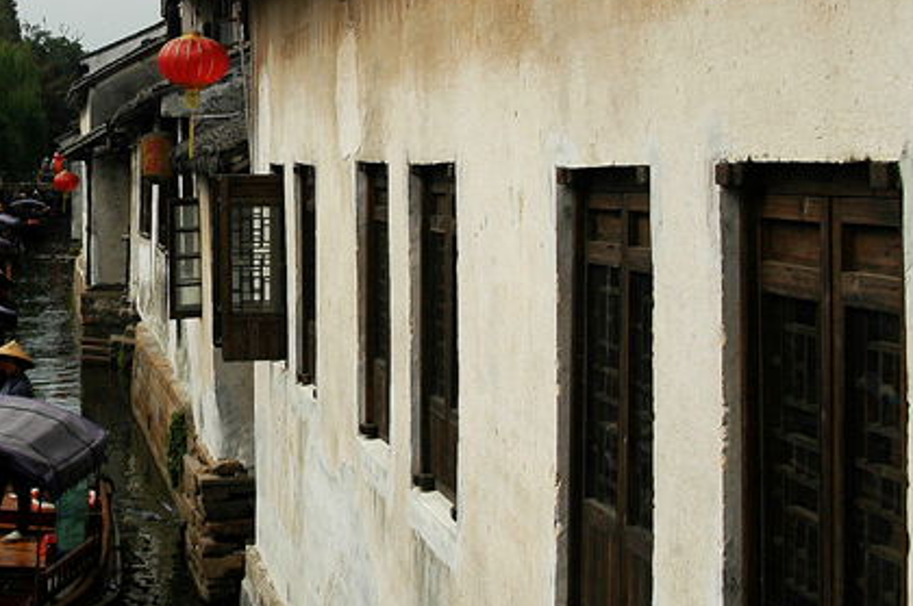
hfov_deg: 24.8
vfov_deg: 16.9
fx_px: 2027
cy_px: 164
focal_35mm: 80
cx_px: 137
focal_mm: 28
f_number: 11
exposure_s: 1/320
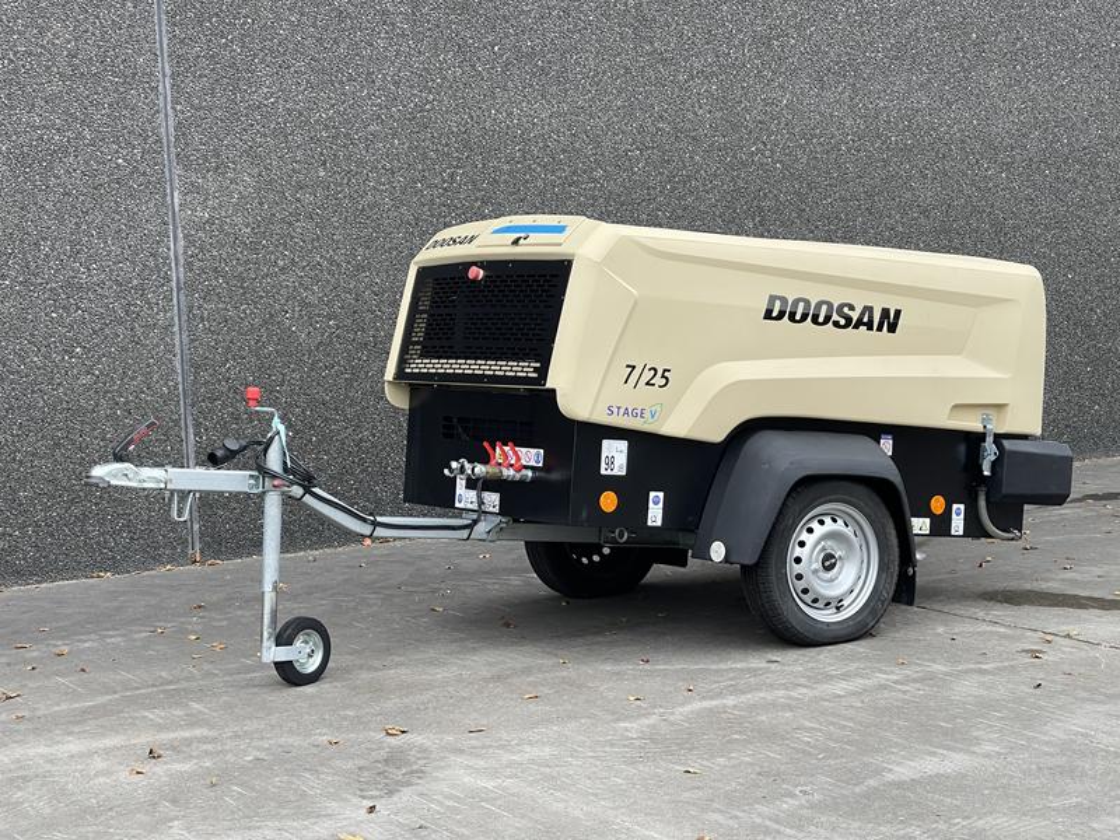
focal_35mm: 64
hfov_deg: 30.3
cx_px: 560
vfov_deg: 22.9
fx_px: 2071
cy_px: 420
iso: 20
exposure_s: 1/133
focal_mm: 7.5
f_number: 2.2
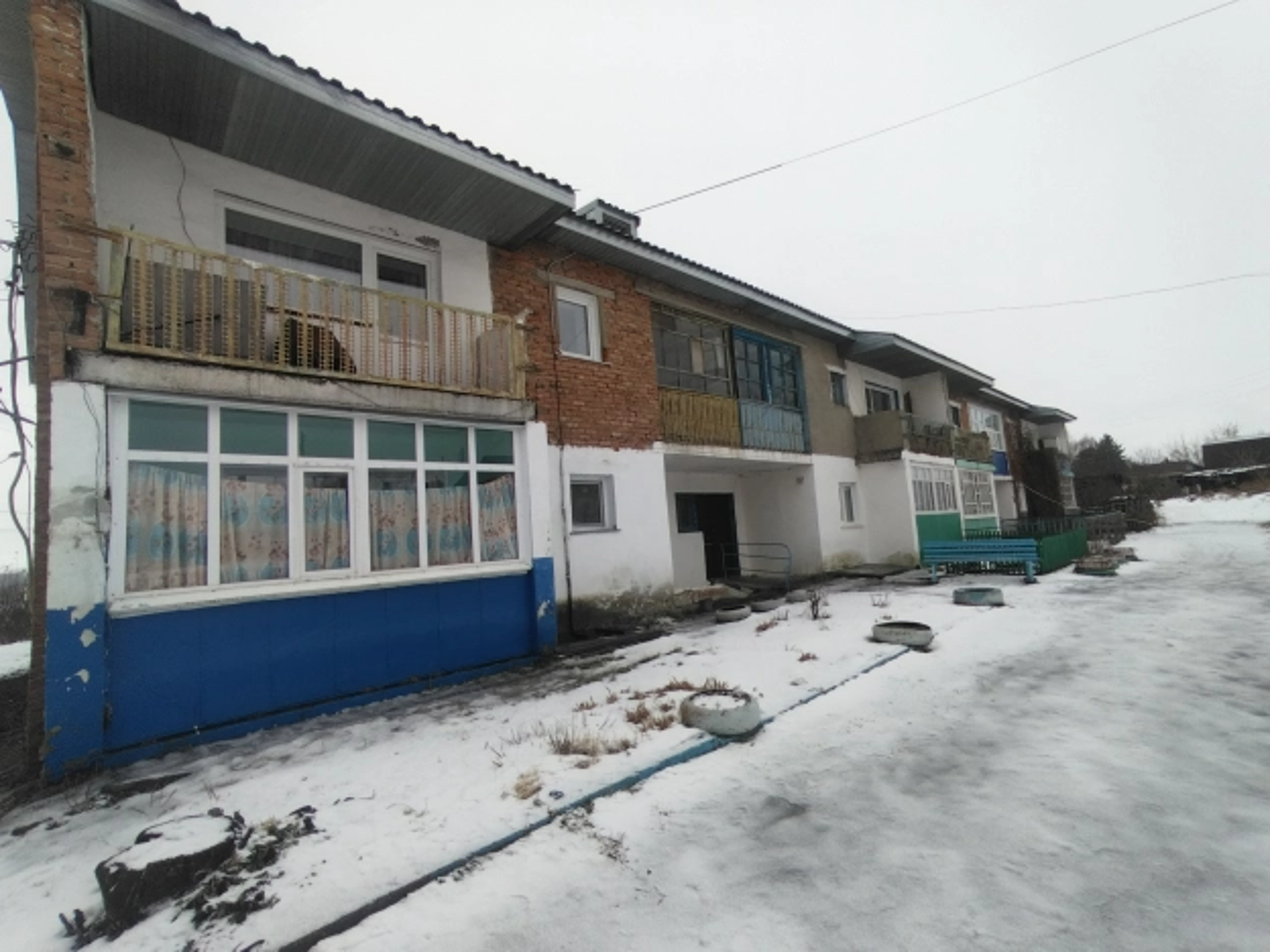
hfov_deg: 94.5
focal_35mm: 16
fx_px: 587
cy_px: 476
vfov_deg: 78.1
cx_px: 635
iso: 100
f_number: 2.2
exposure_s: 1/163
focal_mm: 1.68
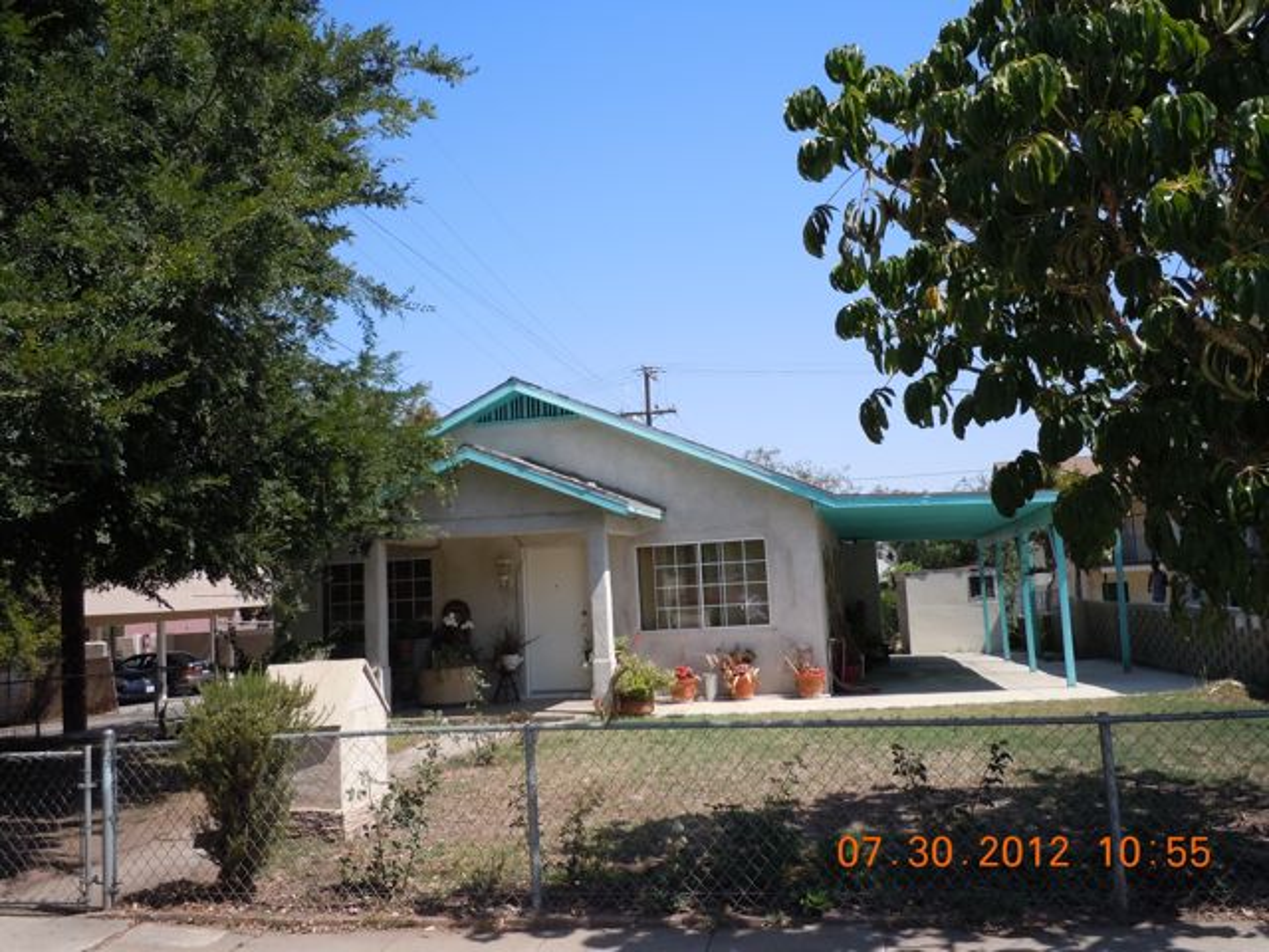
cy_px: 476
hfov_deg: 63.4
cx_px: 634
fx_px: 1026
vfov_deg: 49.7
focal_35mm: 28
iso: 100
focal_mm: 5
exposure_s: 1/640
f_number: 3.7
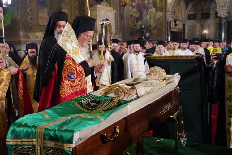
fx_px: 258
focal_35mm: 40
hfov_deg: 48.5
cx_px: 116
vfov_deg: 33.4
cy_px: 78
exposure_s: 1/160
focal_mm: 40
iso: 1250
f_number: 4
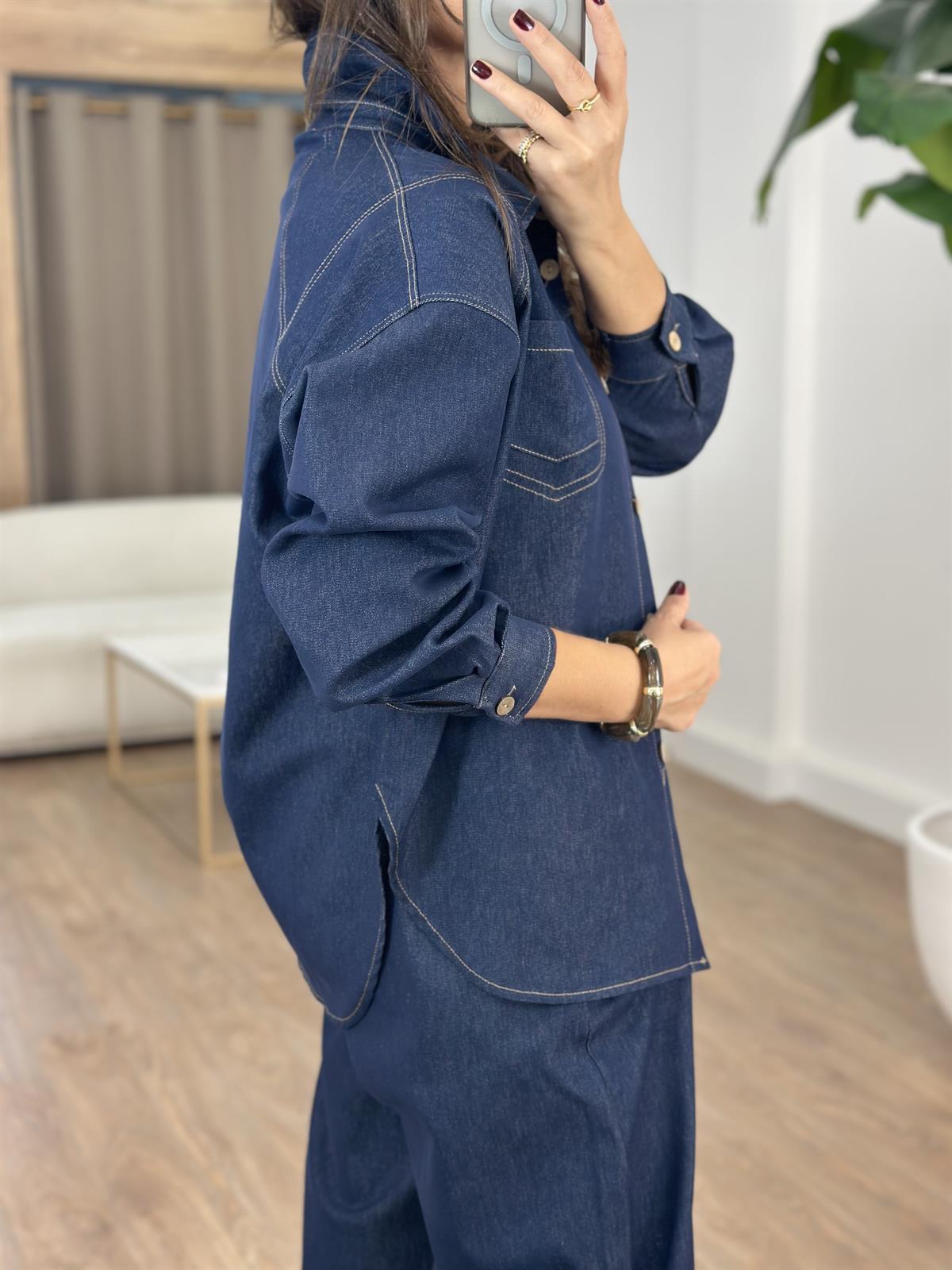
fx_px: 1760
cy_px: 635
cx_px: 476
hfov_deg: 30.3
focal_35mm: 48
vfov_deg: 39.7
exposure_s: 1/100
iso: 64
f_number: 1.78
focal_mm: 6.86
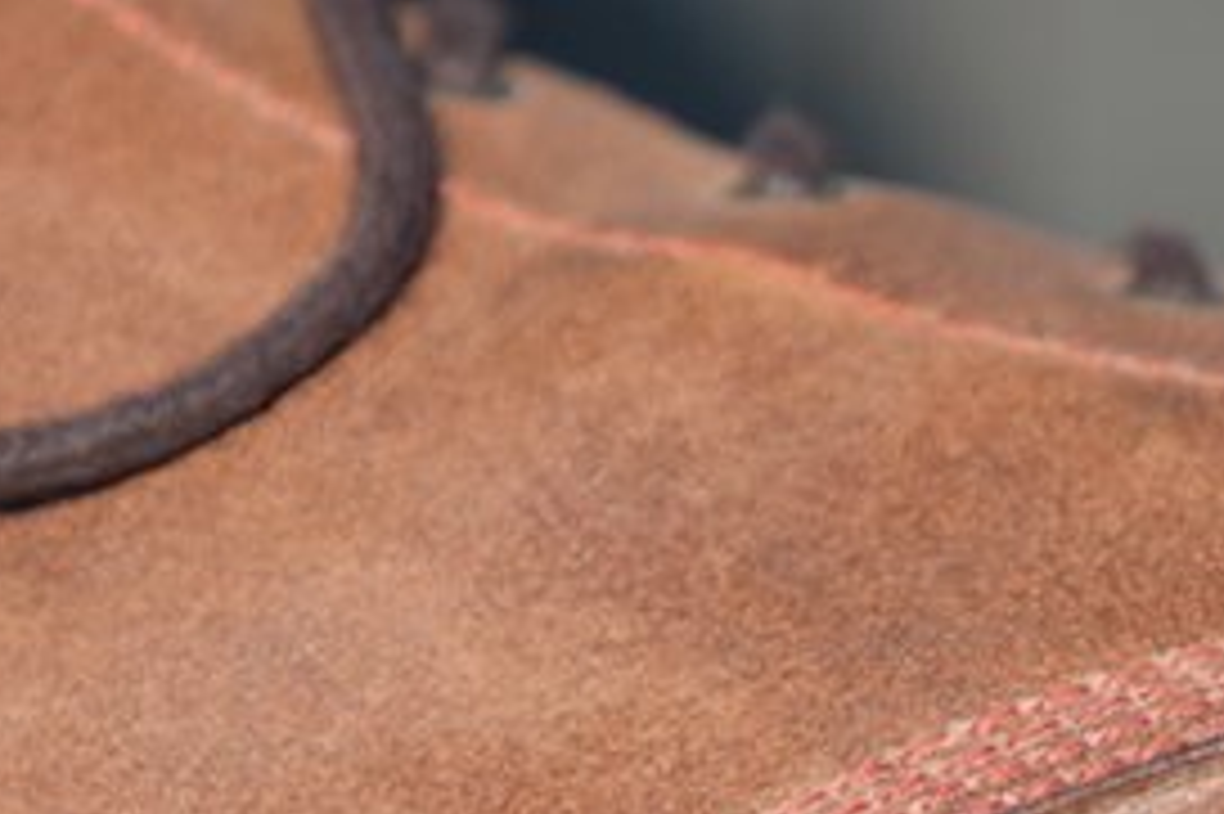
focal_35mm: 309
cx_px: 792
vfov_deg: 4.4
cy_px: 906
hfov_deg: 6.7
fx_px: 10499
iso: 50
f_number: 2.8
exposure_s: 1/50
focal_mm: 70
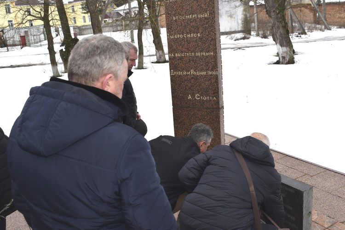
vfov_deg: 35.5
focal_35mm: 38
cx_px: 172
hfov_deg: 51.3
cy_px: 115
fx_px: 359
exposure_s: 1/200
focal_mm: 25
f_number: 8
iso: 100
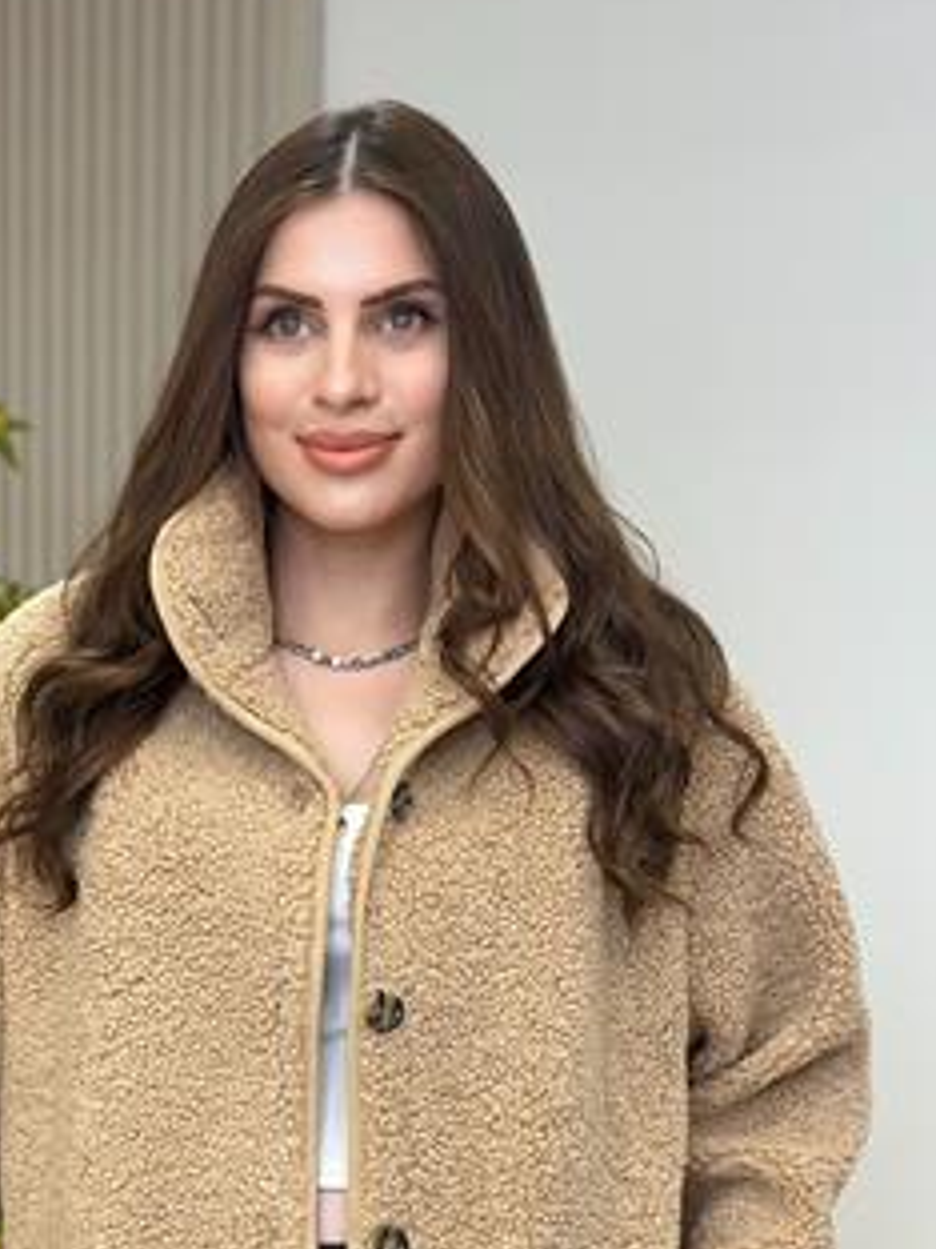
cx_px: 168
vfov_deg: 23.5
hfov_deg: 17.8
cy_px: 1007
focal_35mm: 82
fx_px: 2956
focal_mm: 6.86
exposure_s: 1/128
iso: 64
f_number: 1.78
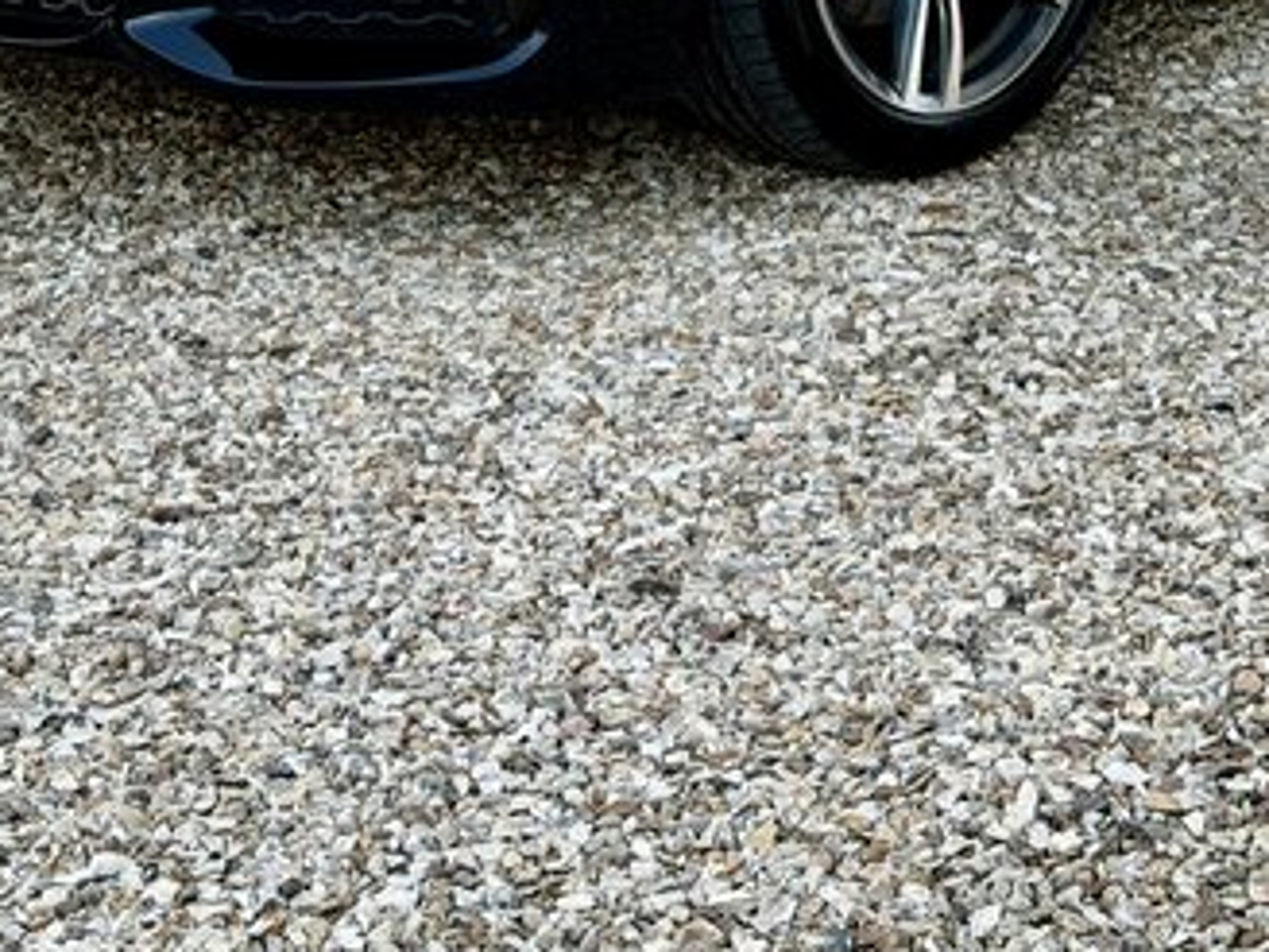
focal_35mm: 117
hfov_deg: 16.6
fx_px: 4289
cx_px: 1099
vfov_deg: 12.4
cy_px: -132
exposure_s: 1/241
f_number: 1.78
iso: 64
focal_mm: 6.76
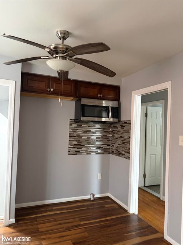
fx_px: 183
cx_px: 92
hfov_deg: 53.0
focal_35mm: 26
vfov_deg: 67.3
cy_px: 122
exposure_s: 1/40
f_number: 1.6
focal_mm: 5.96
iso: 640
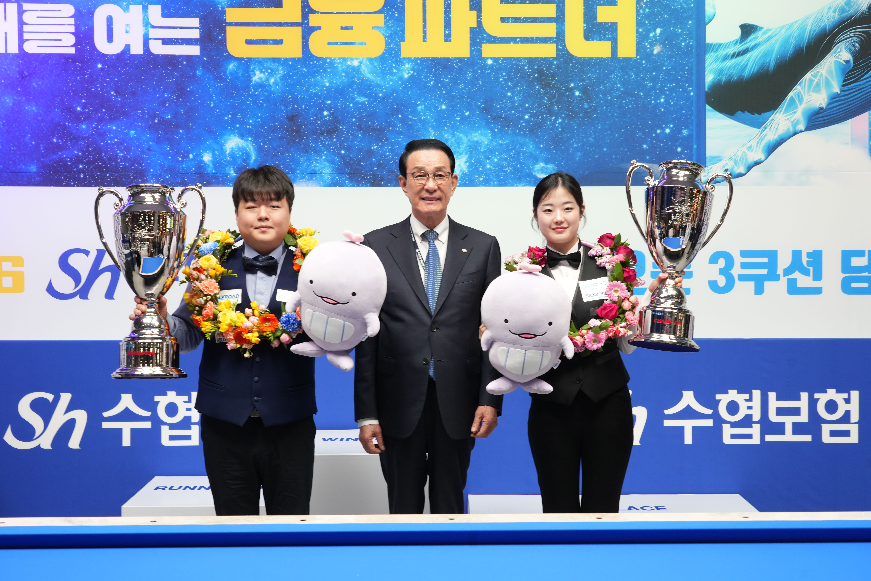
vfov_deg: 28.6
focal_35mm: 47
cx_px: 436
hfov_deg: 41.9
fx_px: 1137
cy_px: 290
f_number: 8
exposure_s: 1/125
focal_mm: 47
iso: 1250
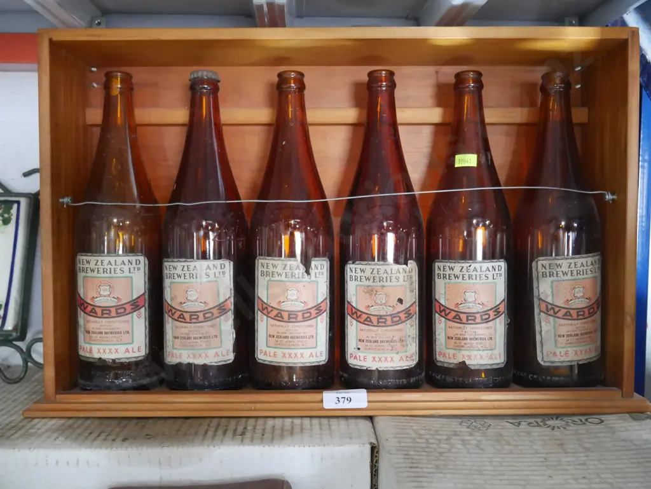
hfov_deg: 56.8
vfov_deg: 44.2
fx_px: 602
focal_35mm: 32
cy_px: 244
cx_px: 326
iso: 3200
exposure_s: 1/60
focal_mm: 16
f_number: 3.6
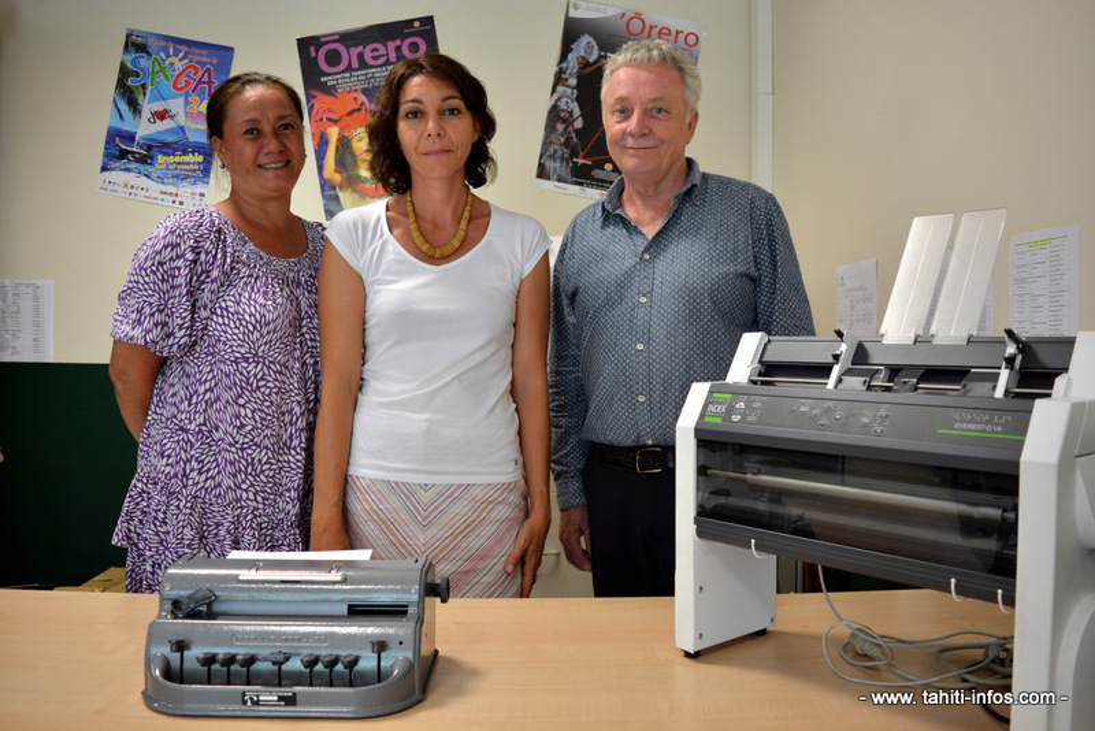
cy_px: 366
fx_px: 913
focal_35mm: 30
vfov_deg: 43.6
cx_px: 548
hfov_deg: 61.9
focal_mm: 20
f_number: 4
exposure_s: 1/60
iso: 500
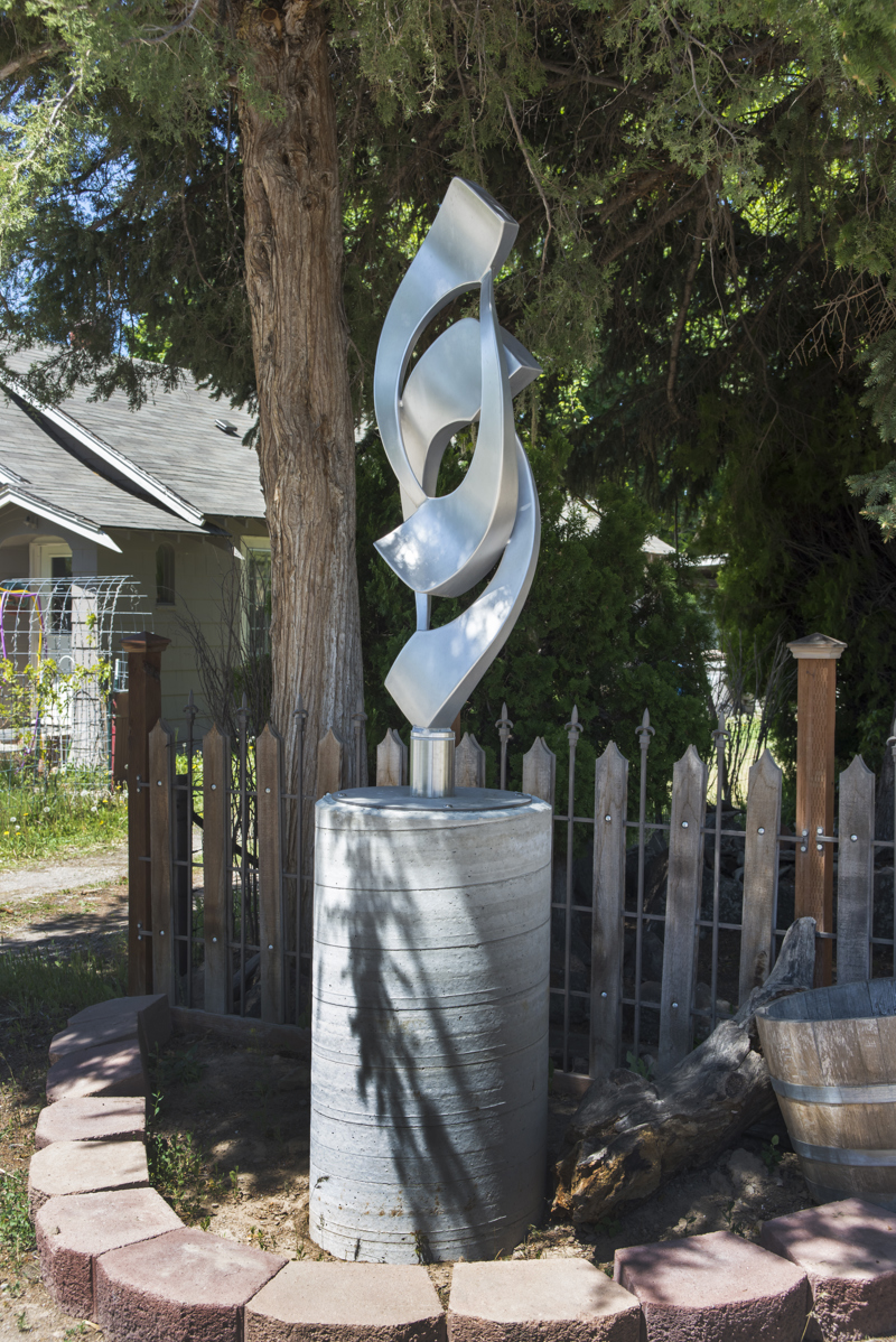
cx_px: 448
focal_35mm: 40
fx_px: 1491
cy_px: 671
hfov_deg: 33.4
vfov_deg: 48.4
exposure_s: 1/125
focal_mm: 40
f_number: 9
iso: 200
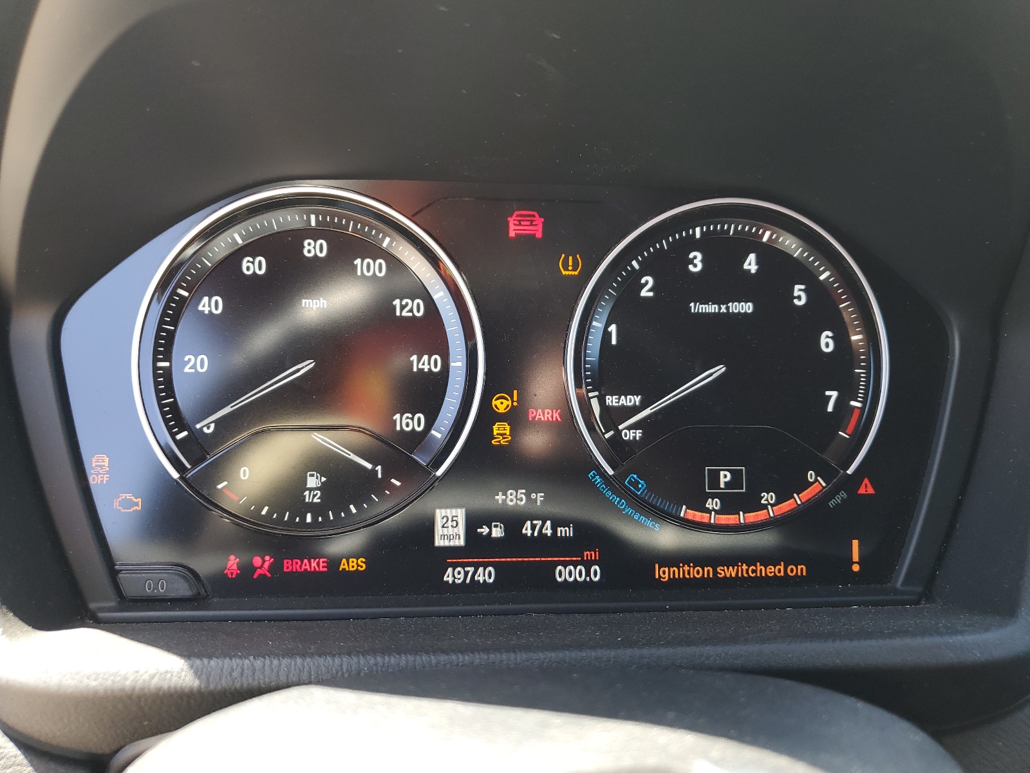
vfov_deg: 53.1
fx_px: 774
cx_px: 515
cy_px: 386
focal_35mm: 26
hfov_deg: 67.3
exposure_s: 1/120
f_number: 1.5
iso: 53
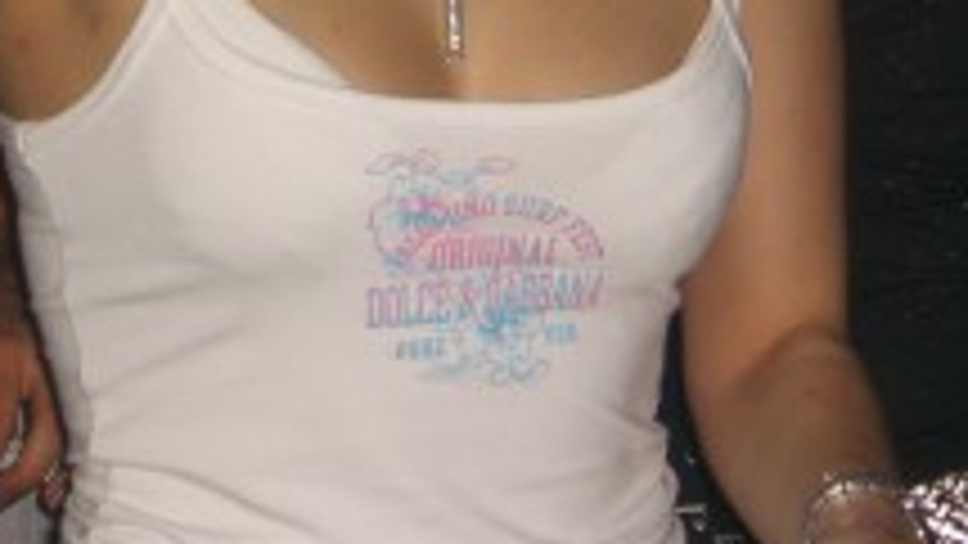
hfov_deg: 10.4
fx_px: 5314
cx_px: 635
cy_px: -319
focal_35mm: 207
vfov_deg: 5.8
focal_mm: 14.2
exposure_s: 1/60
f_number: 4
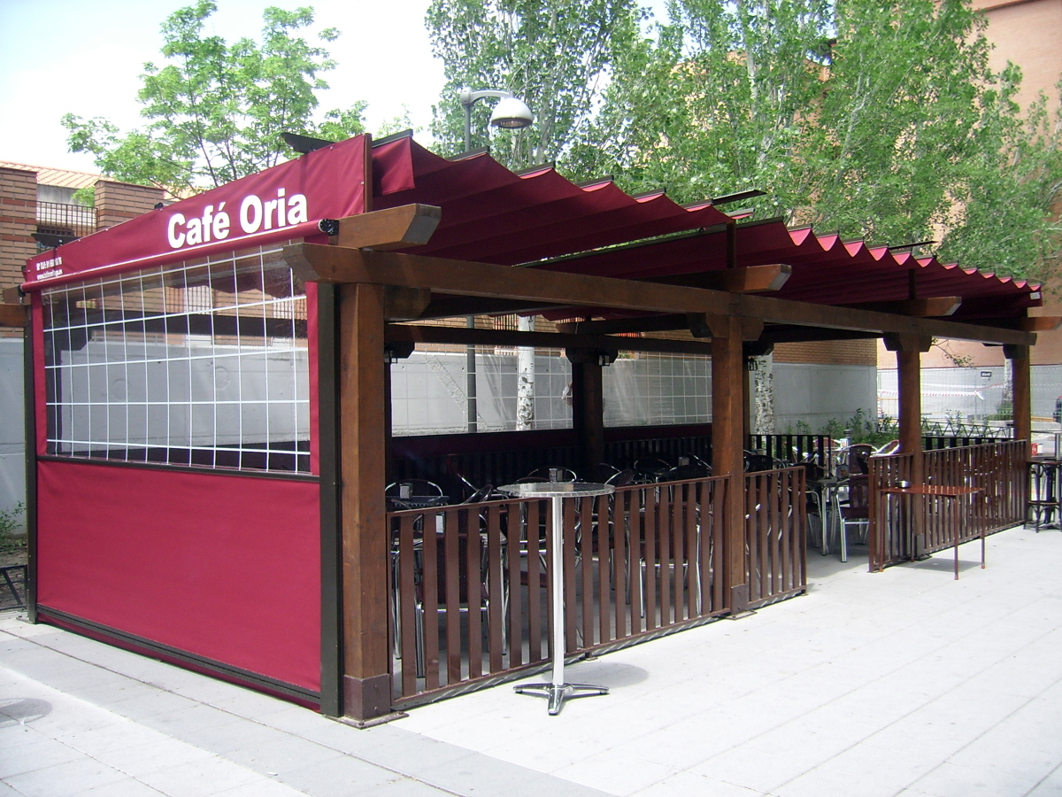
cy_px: 398
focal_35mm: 35
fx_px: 1074
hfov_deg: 52.6
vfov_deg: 40.7
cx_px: 531
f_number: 2.8
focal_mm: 5.95
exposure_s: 1/324
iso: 50
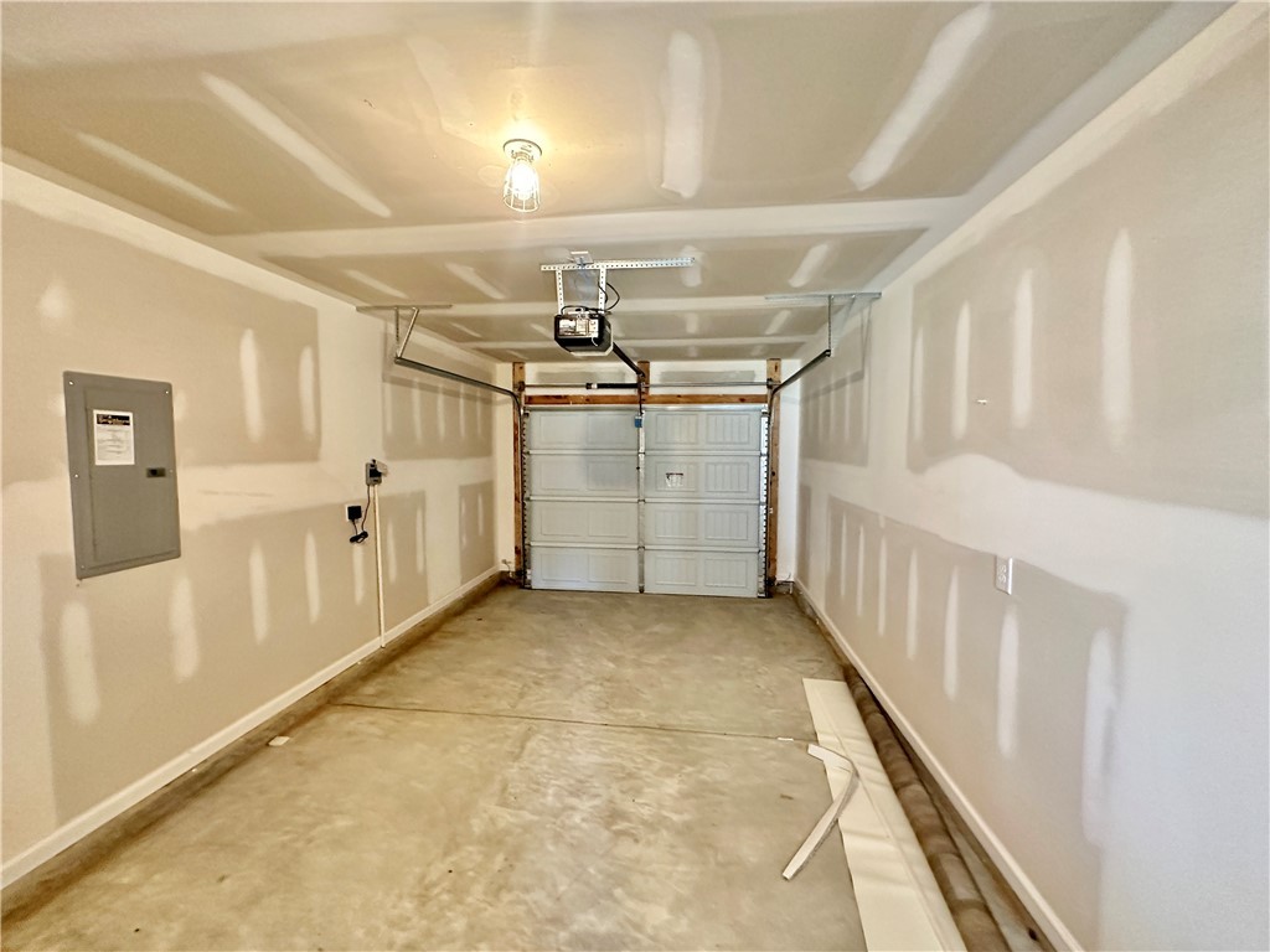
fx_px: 514
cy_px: 476
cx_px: 635
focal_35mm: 14
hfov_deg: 102.1
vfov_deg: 85.7
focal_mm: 2.22
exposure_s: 1/60
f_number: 2.2
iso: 1000
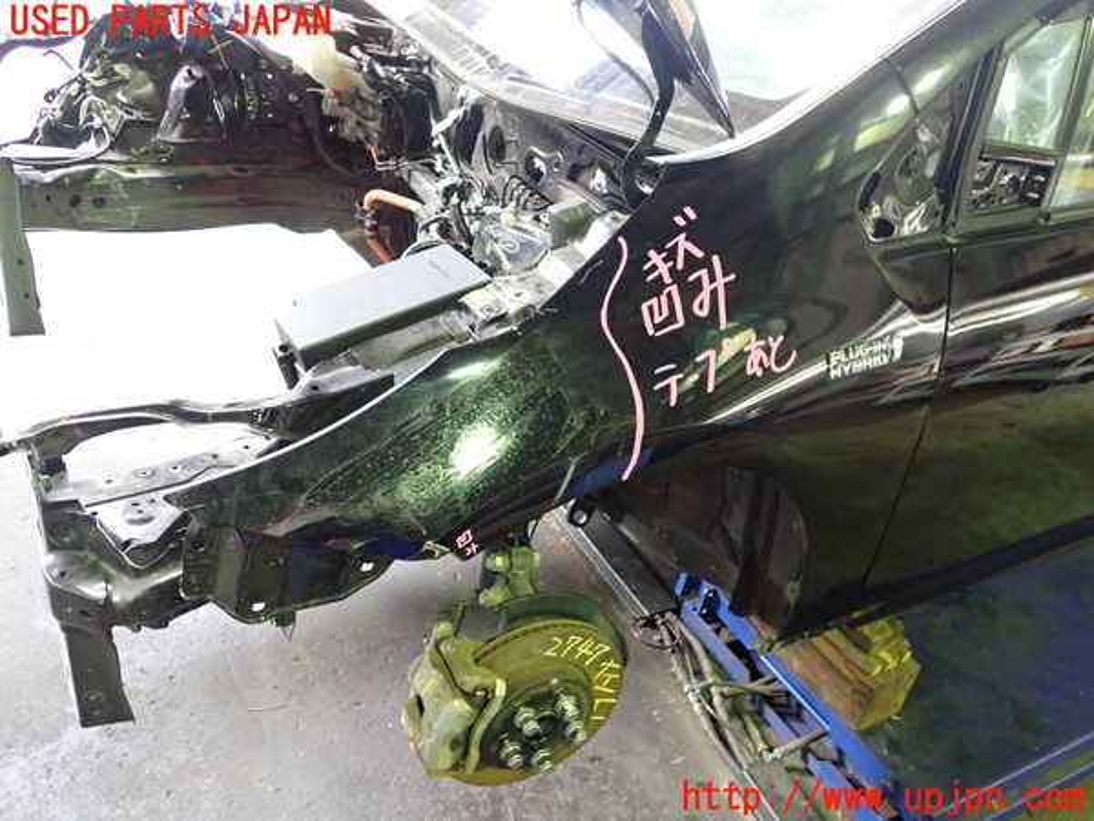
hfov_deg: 60.0
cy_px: 410
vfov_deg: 46.8
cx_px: 547
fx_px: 948
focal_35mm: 30
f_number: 2.3
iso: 800
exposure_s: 1/30
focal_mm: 5.4
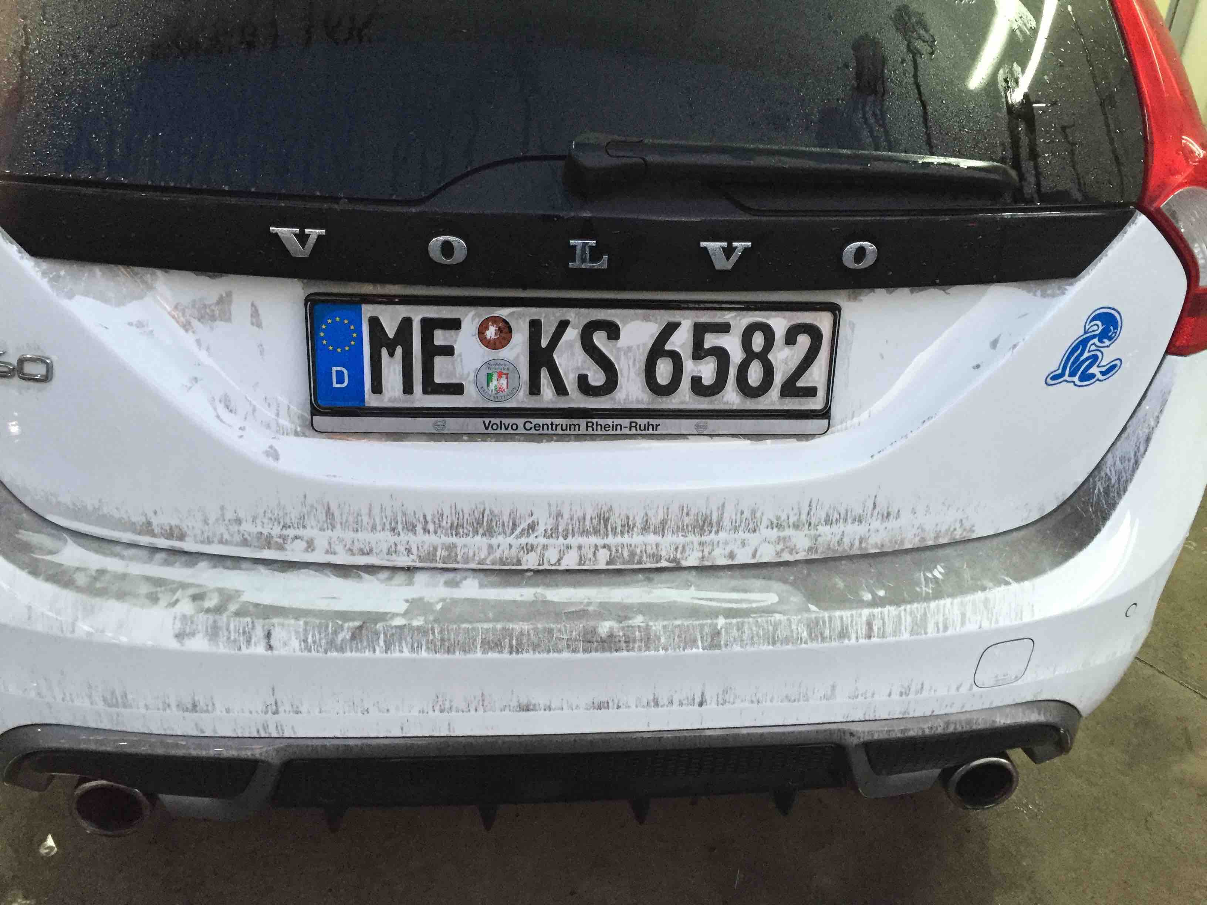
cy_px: 452
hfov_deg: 61.7
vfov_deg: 48.2
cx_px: 604
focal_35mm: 29
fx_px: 1011
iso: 250
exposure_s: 1/25
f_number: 2.2
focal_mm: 4.15
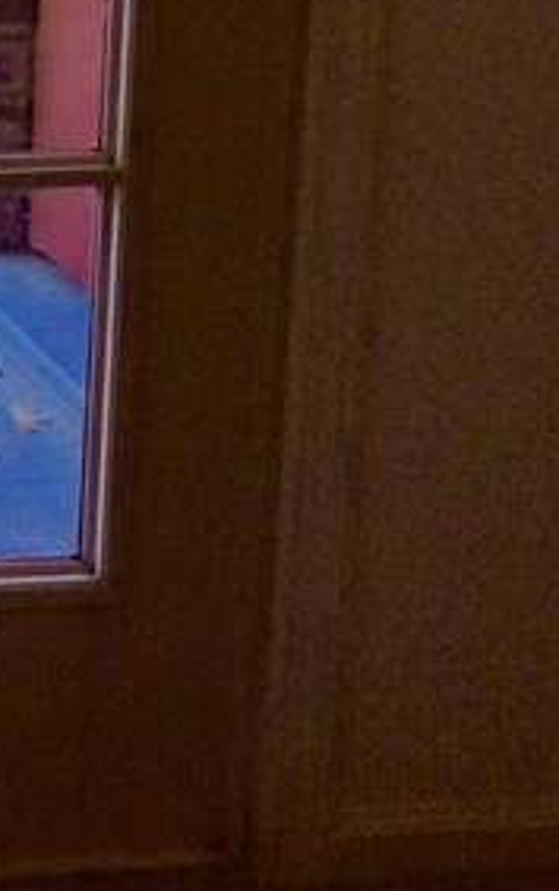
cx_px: -875
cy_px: -227
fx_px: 2989
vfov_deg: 16.2
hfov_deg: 9.3
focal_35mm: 123
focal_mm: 3.3
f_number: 2.4
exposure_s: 1/60
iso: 32
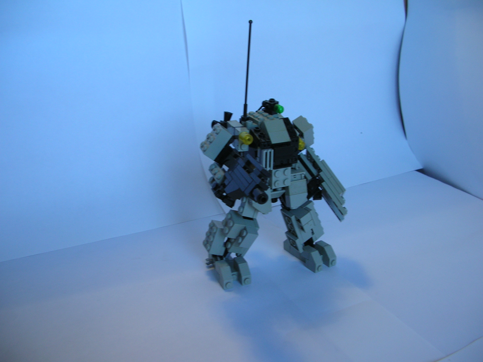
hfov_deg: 52.7
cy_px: 181
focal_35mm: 35
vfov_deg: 40.6
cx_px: 242
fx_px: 488
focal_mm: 5.8
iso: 50
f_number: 2.8
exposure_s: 1/24.1
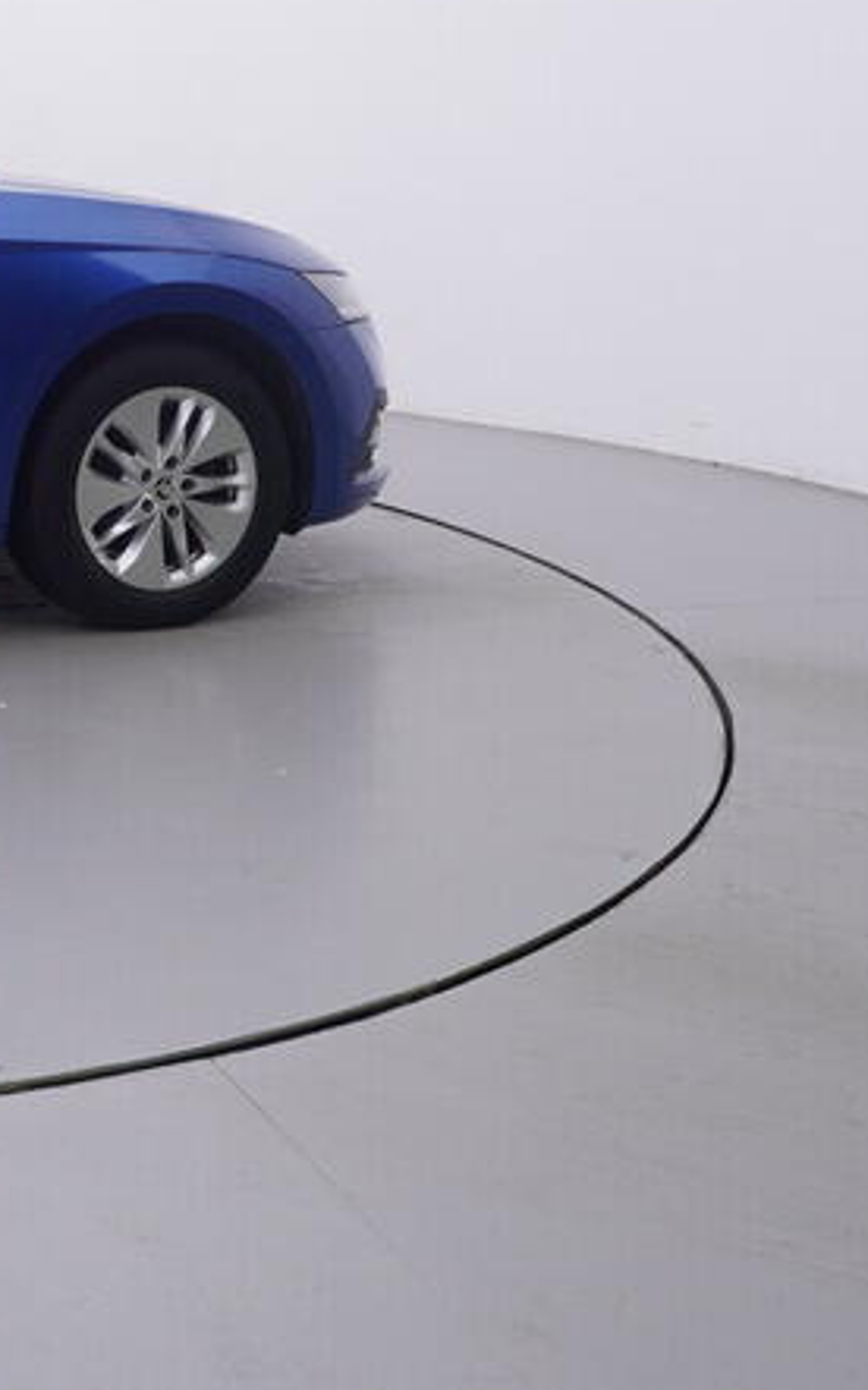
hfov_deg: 20.3
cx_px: -494
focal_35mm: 53
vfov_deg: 37.0
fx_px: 2014
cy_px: 324
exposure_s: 1/80
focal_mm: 15
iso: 200
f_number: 5
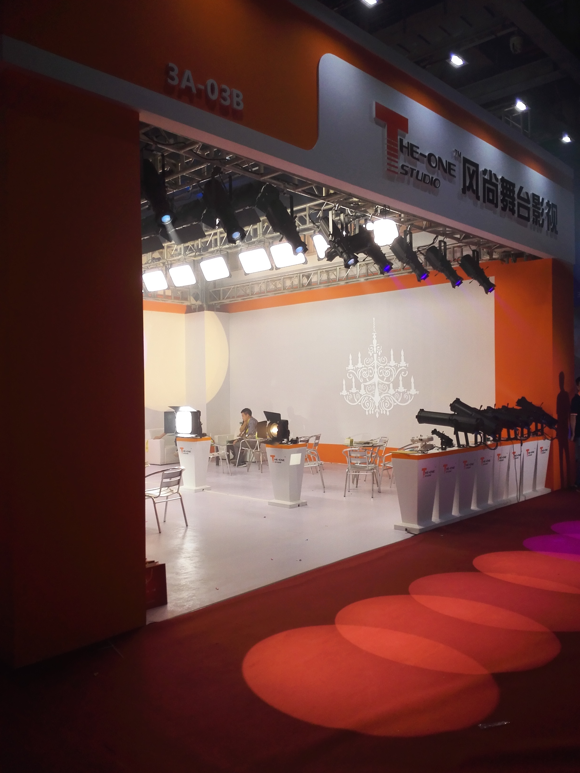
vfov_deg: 61.7
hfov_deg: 48.2
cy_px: 386
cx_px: 290
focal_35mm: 29
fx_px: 648
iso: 80
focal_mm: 3.8
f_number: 2
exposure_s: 1/297
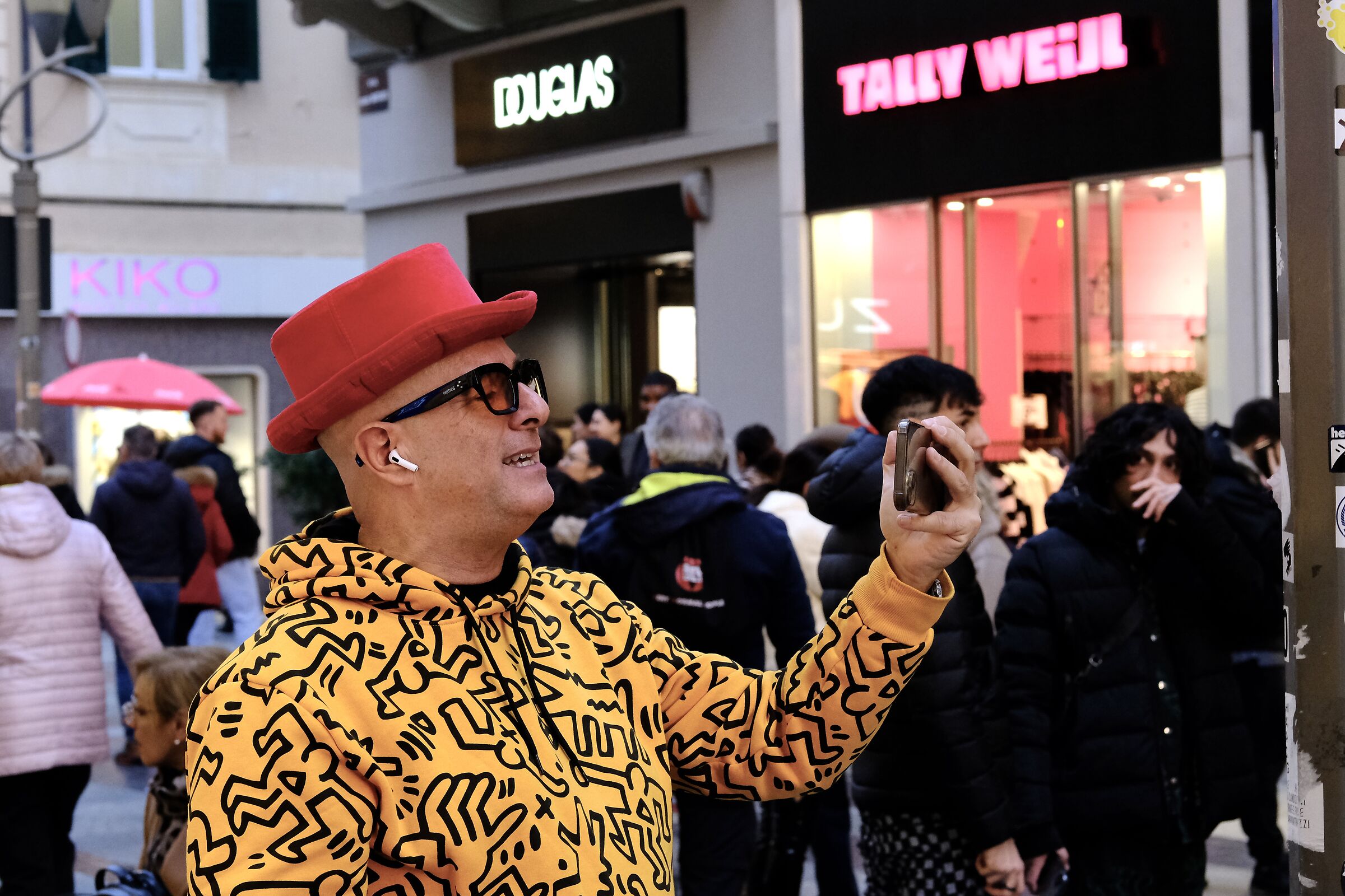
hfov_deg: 27.0
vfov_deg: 18.2
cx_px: 672
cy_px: 448
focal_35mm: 75
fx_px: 2802
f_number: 5.6
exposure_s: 1/150
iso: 2500
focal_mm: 50
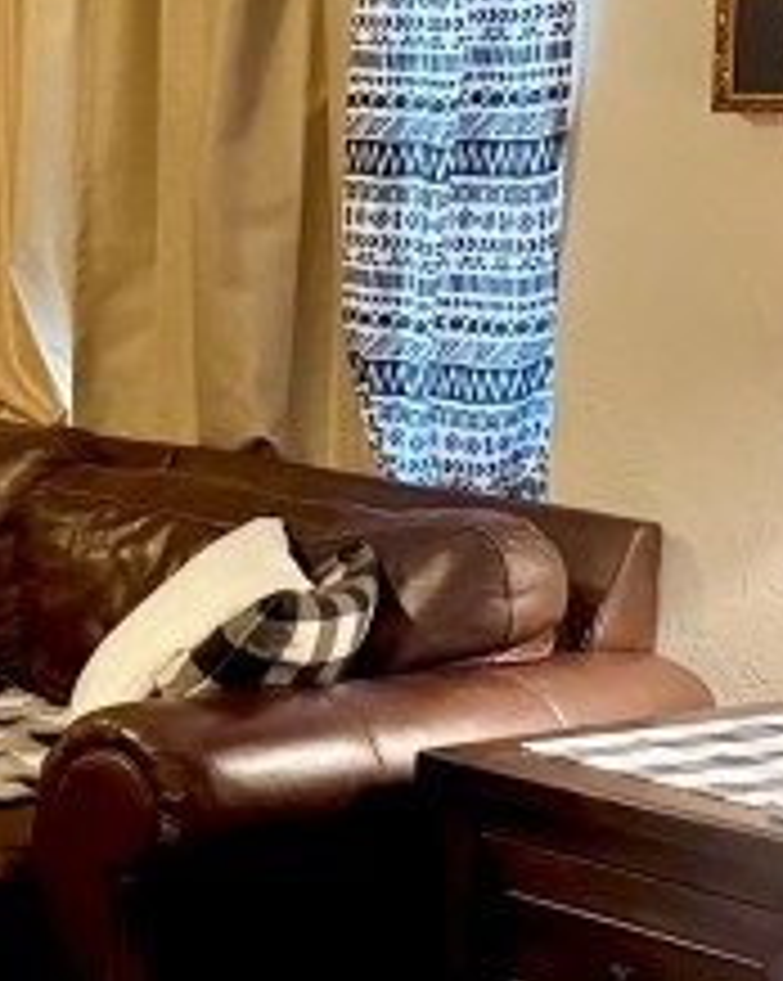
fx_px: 3191
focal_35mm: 110
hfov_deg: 12.5
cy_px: 378
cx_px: -706
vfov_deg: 17.5
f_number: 1.78
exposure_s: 1/40
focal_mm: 6.76
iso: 640
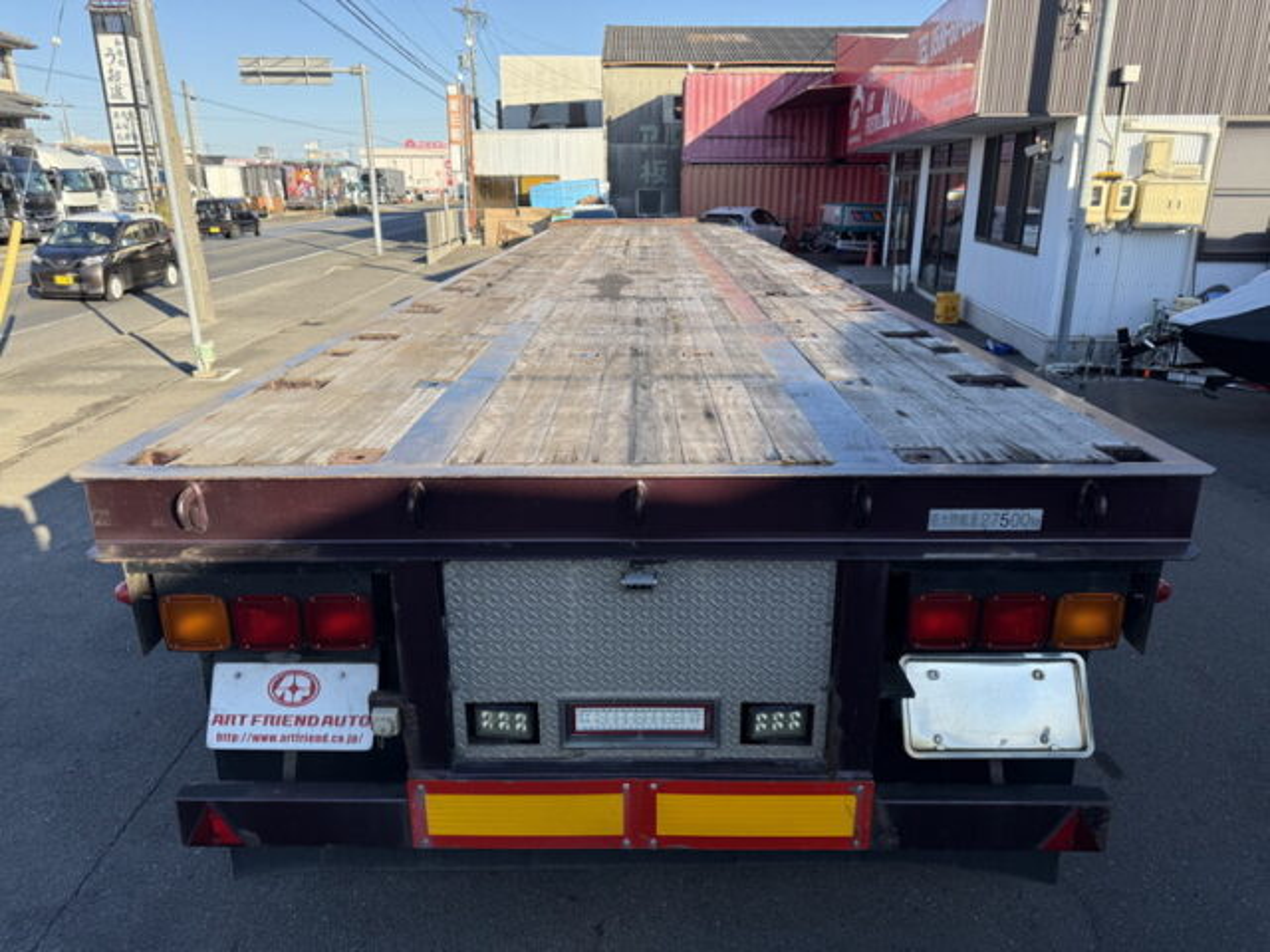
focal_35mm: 24
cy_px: 476
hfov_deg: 71.6
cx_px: 635
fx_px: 881
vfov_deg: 56.8
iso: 100
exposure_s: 1/1812
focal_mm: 6.76
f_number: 1.78
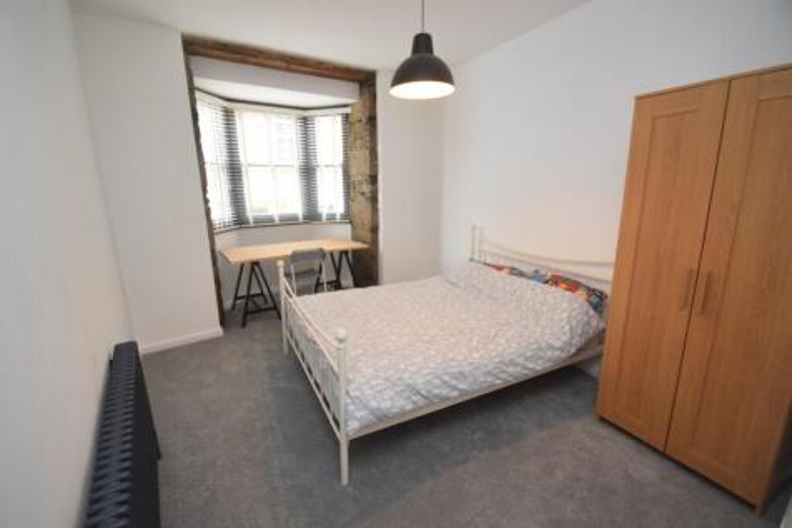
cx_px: 396
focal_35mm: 15
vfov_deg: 77.3
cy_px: 264
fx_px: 330
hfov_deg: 100.4
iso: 800
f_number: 5
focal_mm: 10
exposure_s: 1/100
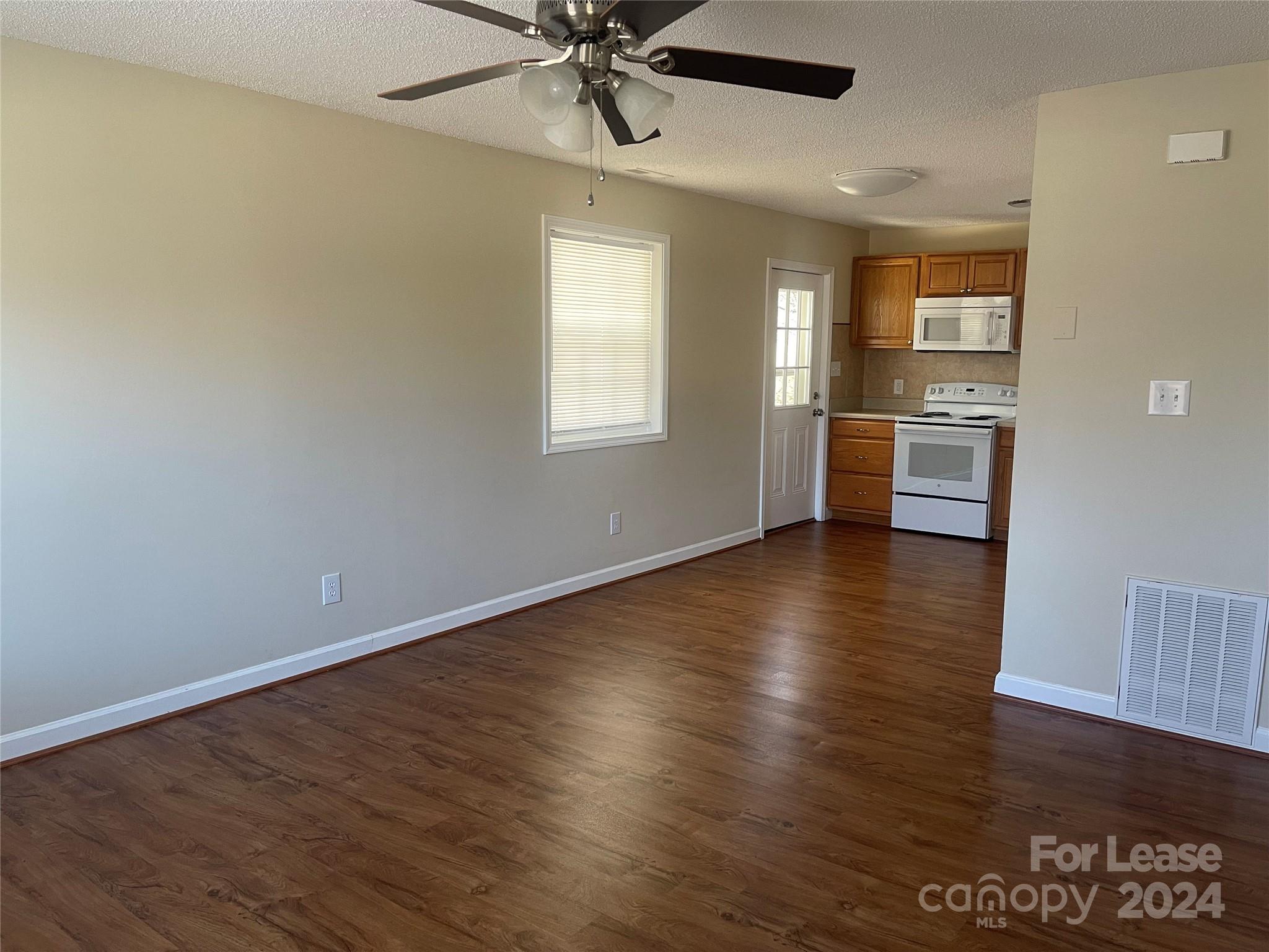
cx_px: 634
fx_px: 953
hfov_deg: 67.3
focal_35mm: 26
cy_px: 476
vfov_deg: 53.1
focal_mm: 5.1
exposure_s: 1/60
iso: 160
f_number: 1.6
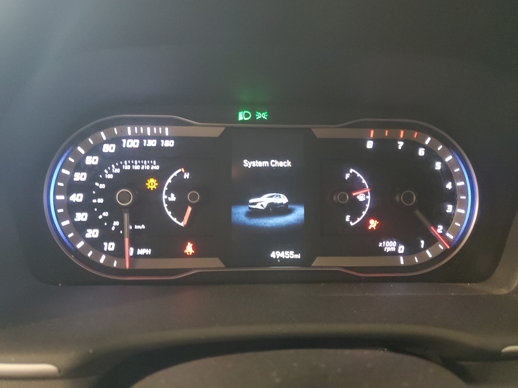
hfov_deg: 67.3
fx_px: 389
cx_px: 259
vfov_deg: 53.1
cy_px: 194
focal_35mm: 26
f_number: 1.5
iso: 309
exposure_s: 1/15
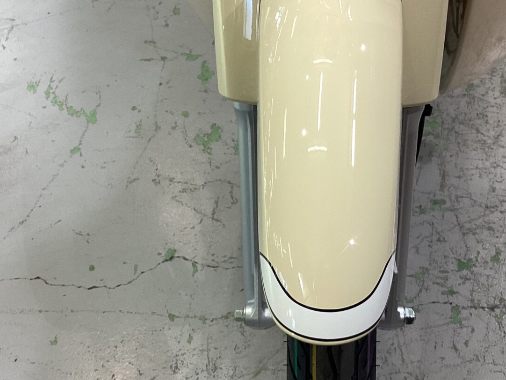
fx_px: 804
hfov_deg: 34.7
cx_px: 328
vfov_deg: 26.4
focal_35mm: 55
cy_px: 264
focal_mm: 3.3
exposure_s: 1/60
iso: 64
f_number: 2.4
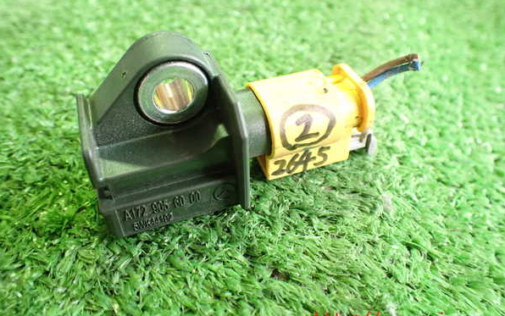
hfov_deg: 59.6
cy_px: 141
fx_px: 441
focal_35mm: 32
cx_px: 252
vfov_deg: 39.4
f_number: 2.3
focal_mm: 5.4
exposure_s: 1/40
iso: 800
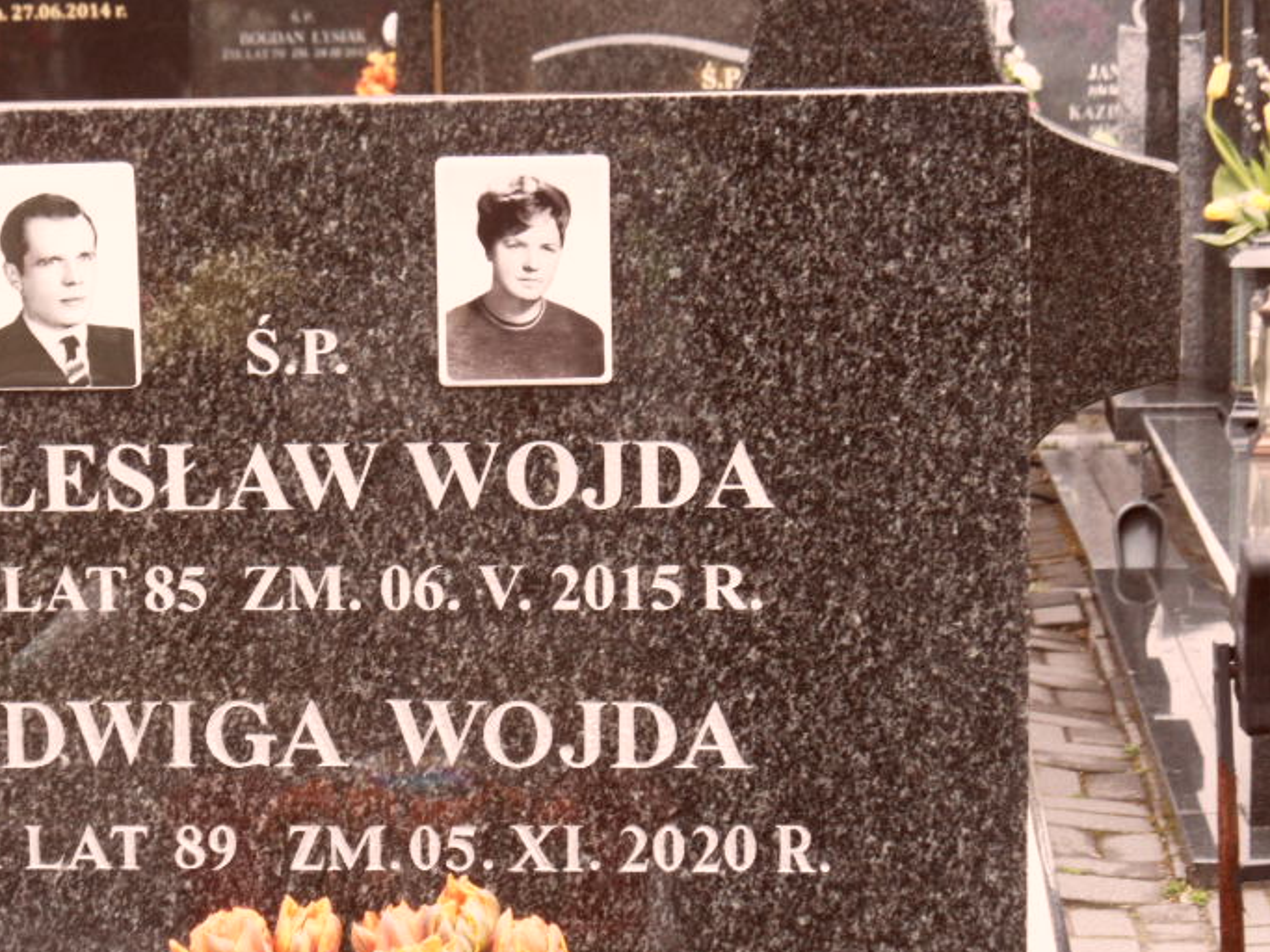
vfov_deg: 12.3
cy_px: 638
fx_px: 4402
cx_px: 337
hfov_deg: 16.3
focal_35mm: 120
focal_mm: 13.2
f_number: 4.2
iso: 100
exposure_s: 1/90
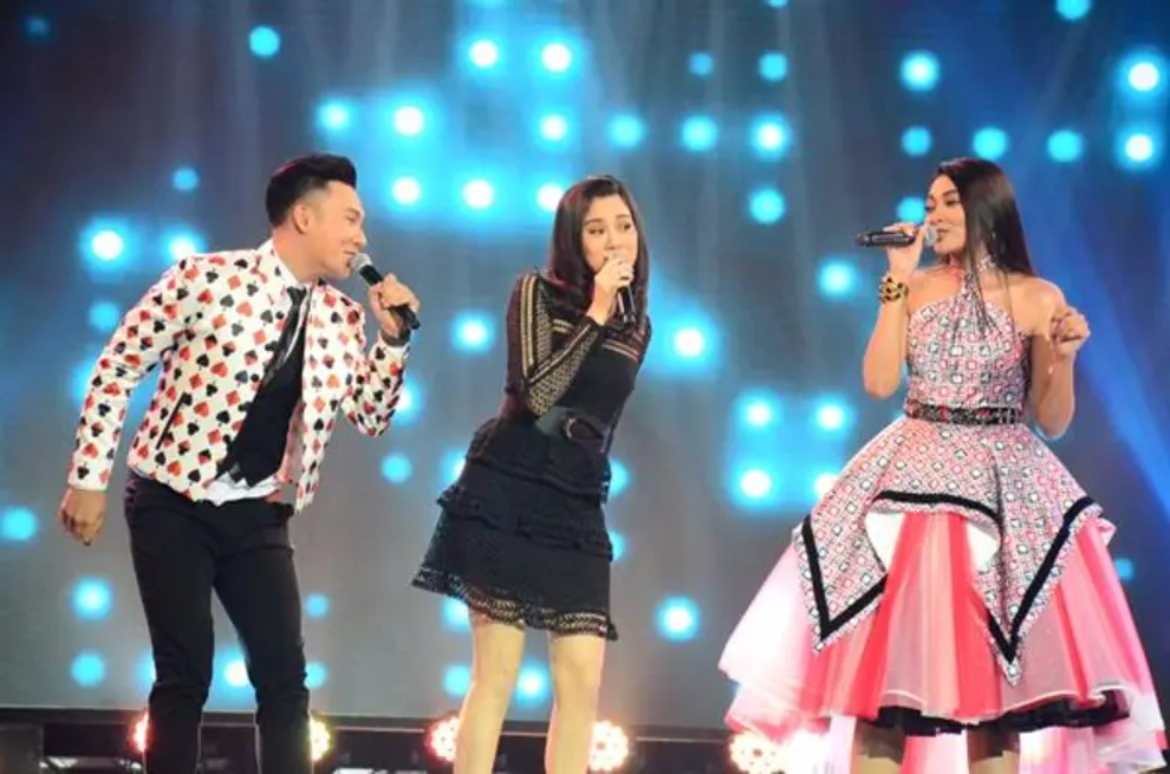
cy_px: 387
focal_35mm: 195
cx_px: 585
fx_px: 6322
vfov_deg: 7.0
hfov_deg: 10.6
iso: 5000
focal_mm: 130
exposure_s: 1/200
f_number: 5.6
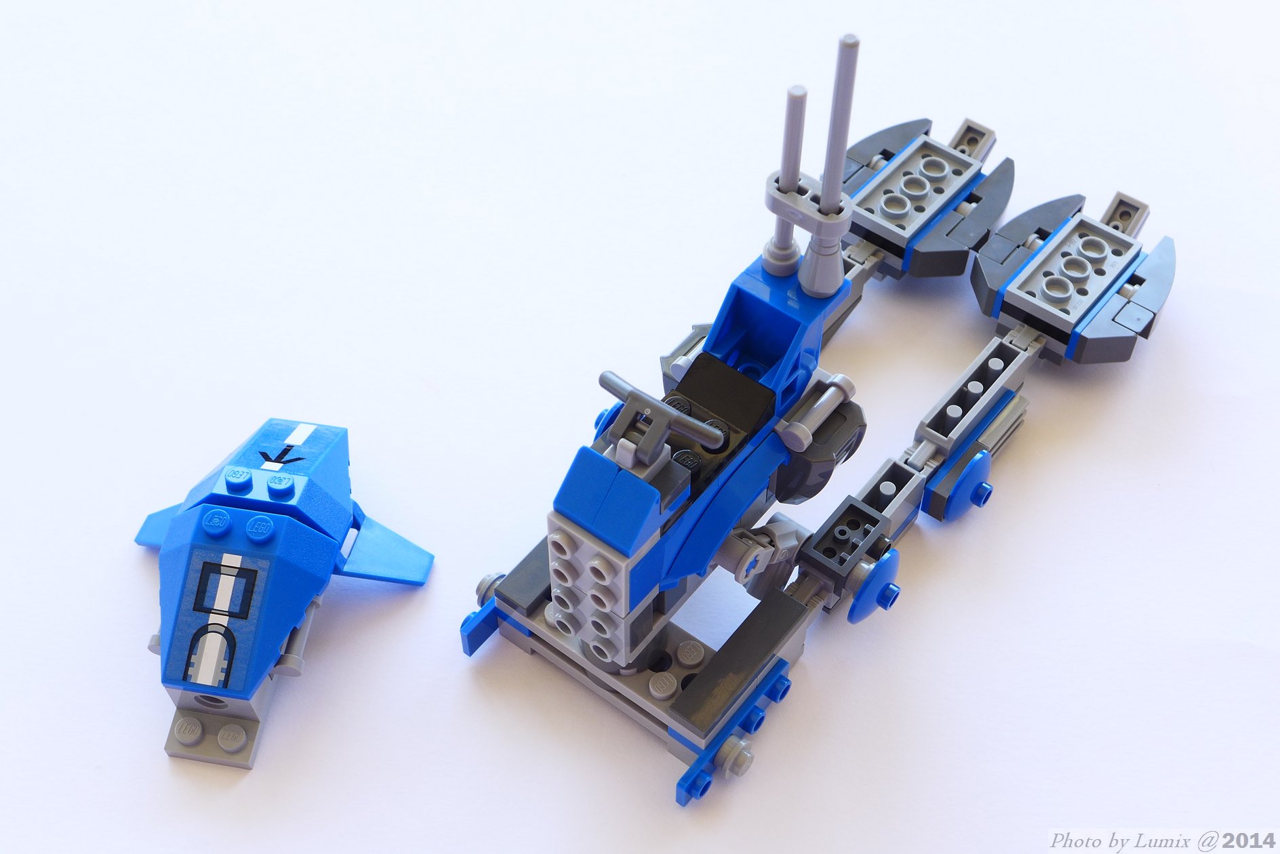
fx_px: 1778
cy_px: 427
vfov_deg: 27.0
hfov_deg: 39.6
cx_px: 640
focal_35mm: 50
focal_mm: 9.8
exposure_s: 1/25
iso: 80
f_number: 4
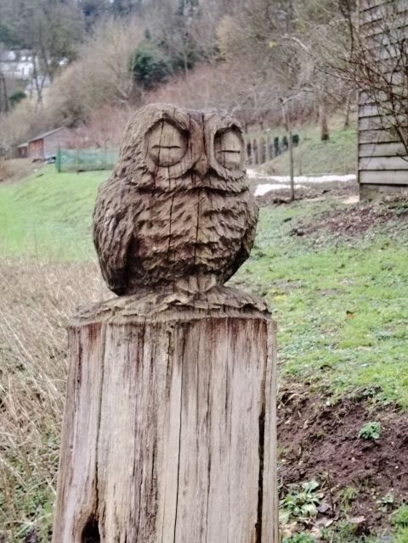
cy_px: 272
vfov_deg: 33.2
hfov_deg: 25.2
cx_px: 204
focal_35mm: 58
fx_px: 911
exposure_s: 1/100
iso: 169
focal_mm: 4.25
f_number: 1.8
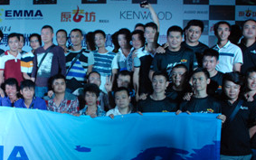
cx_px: 65
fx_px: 377
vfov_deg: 24.0
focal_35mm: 54
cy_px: 91
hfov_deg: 36.7
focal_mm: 20
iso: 800
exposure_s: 1/60
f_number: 4
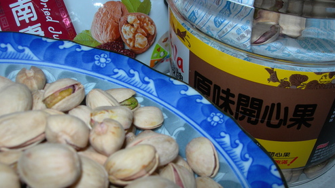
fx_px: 373
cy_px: 104
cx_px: 169
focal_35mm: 42
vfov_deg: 28.3
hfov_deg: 48.4
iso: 50
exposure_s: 1/60.1
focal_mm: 7.8
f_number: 4.8
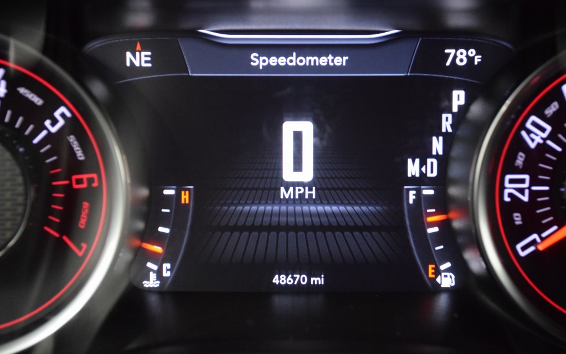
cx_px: 283
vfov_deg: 13.8
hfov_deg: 21.9
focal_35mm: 95
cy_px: 175
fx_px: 1466
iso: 3200
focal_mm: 62
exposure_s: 1/80
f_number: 5
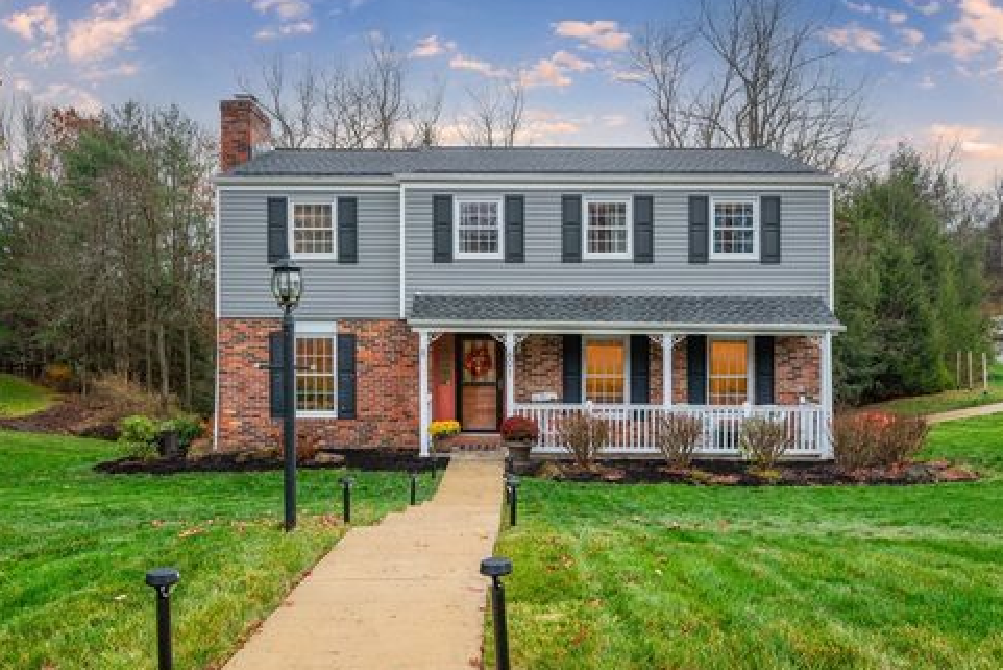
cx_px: 500
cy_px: 334
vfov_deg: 48.7
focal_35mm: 27
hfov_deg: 68.3
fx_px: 739
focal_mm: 25.5
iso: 400
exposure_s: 1/25
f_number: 8
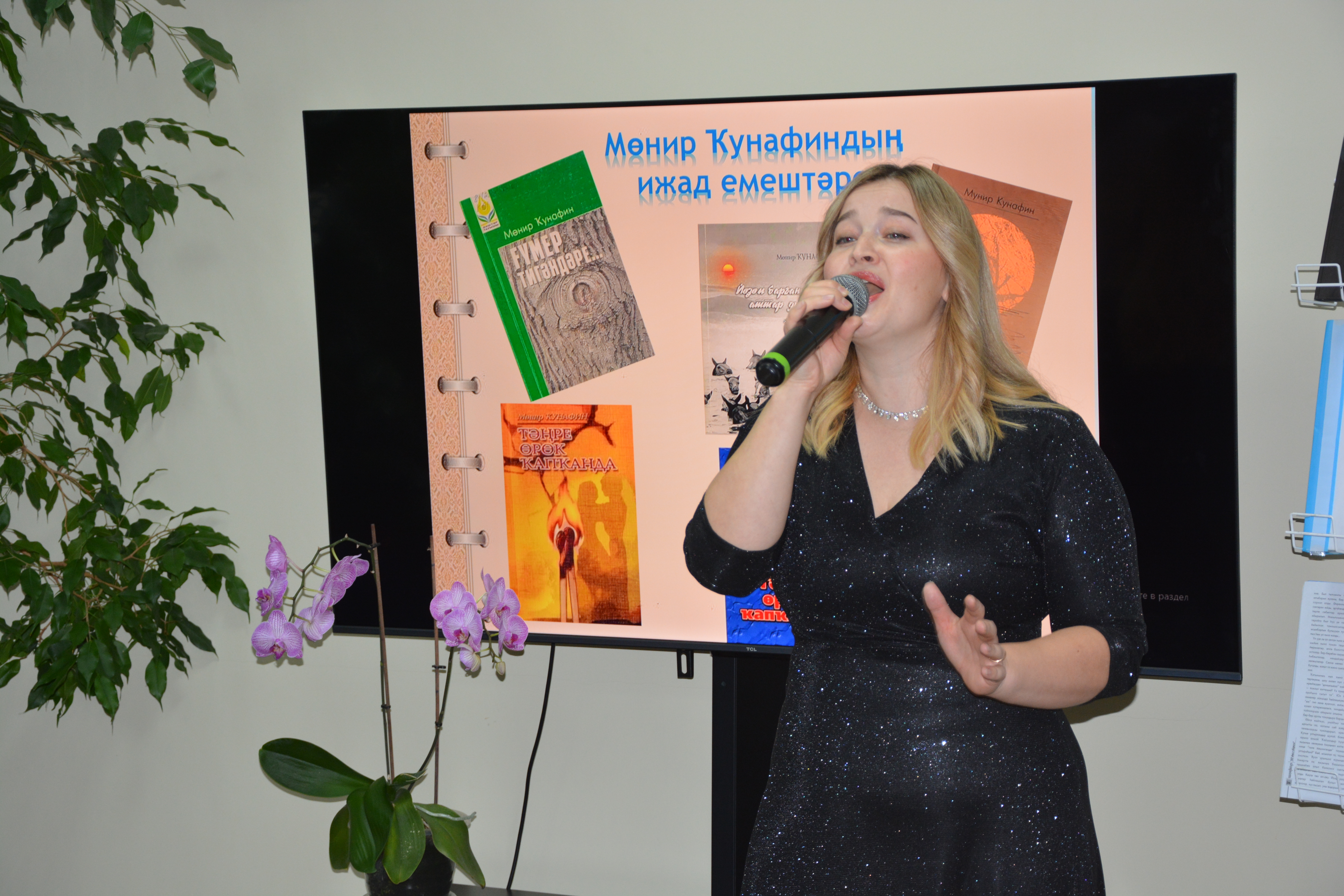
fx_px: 2800
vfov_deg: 18.2
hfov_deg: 27.0
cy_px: 448
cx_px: 672
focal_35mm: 75
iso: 640
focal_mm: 50
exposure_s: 1/60
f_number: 5
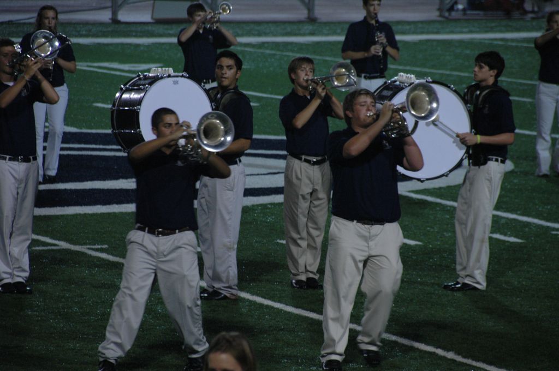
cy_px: 186
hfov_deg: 6.9
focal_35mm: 300
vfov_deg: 4.6
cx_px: 280
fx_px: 4652
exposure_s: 1/60
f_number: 5.6
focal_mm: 200
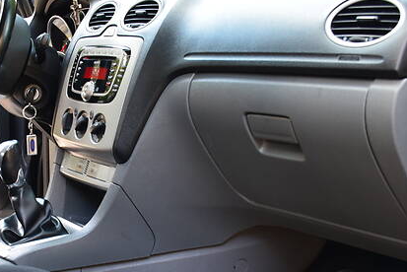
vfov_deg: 21.2
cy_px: 181
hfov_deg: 31.0
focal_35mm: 64
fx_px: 724
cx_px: 113
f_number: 6.3
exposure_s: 1/15
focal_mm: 22
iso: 560
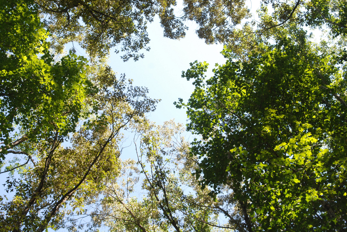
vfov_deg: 29.0
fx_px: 449
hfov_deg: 42.3
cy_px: 116
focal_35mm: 46
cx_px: 174
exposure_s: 1/400
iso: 800
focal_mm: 31
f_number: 6.3
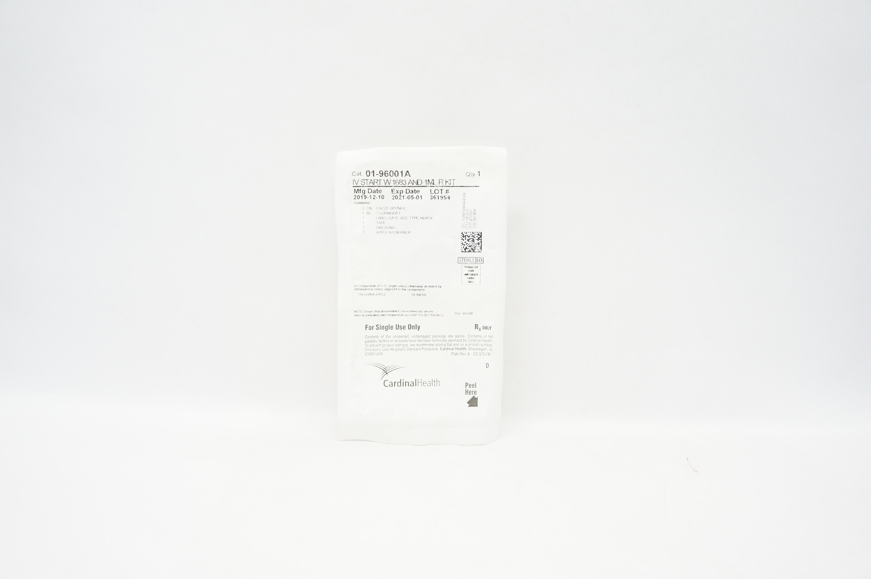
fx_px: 653
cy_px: 290
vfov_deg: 47.8
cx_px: 436
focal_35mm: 27
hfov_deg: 67.4
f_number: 4
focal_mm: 18
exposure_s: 1/80
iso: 400
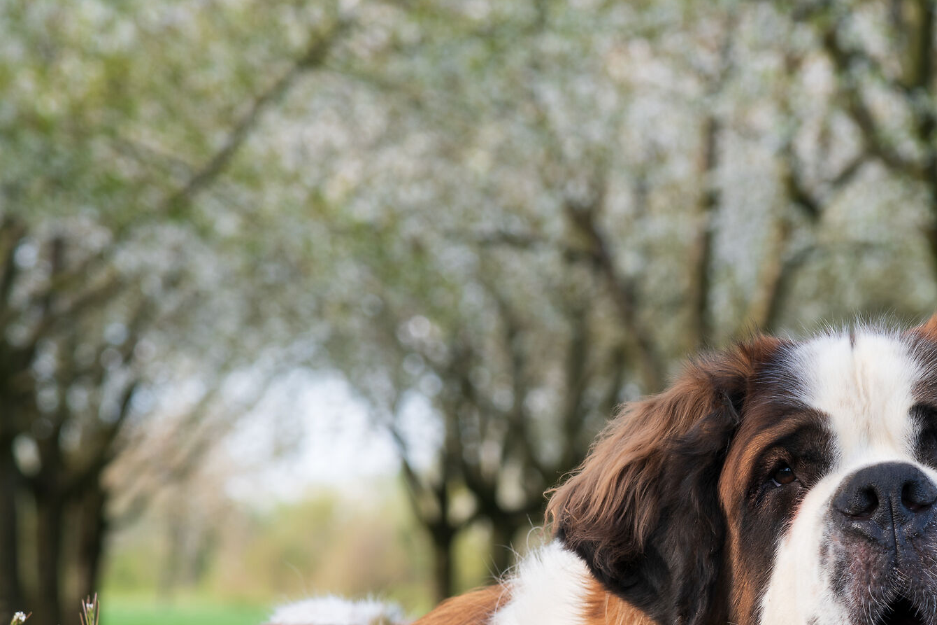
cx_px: 783
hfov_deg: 9.5
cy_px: 451
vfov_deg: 6.4
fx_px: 5595
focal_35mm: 215
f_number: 8
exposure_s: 1/50
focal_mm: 120
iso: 100
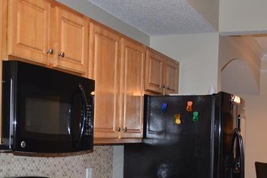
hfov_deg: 32.4
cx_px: 136
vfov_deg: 21.5
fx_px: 460
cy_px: 158
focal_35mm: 62
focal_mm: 22
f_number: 3.8
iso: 800
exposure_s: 1/60
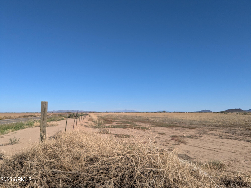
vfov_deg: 51.4
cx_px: 126
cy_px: 94
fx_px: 196
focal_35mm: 27
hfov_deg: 65.3
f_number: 1.73
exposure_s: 1/3891
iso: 59
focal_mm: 4.38
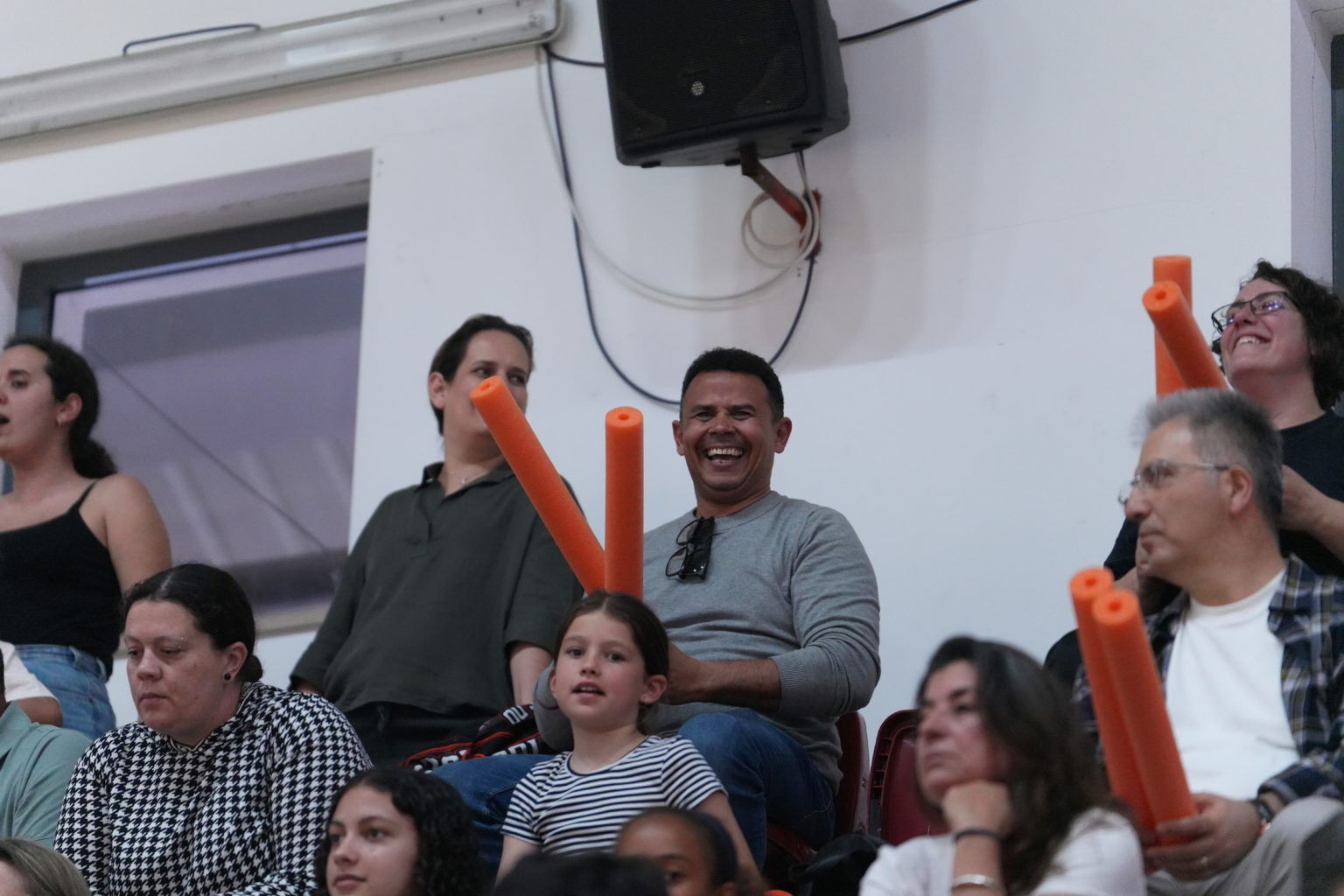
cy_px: 448
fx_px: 5600
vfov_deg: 9.1
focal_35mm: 150
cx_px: 672
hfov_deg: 13.7
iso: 5000
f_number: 2.8
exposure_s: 1/1000
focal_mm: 150
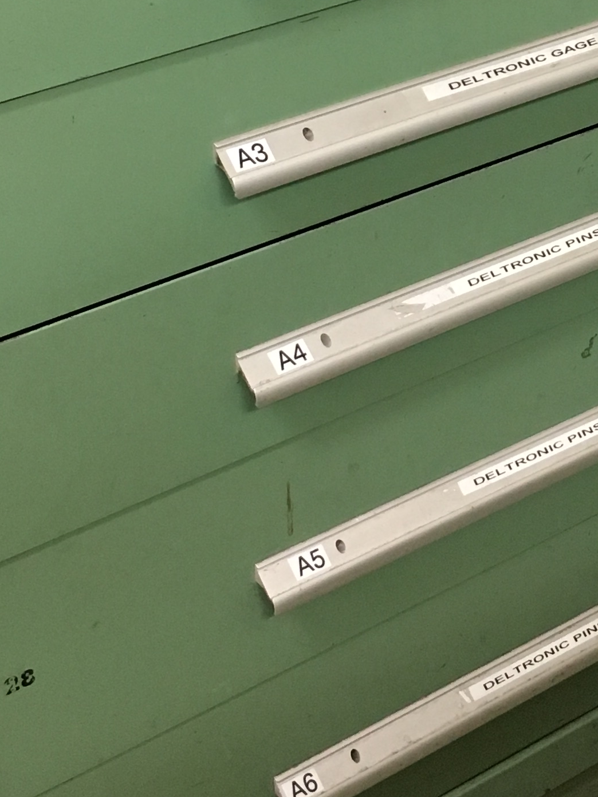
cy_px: 47
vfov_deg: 22.6
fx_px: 1935
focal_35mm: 84
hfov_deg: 17.3
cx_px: 550
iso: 125
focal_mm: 4.15
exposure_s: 1/30
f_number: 2.2
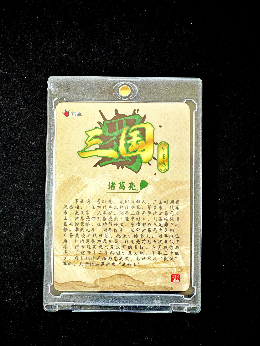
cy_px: 173
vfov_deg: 22.0
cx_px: 130
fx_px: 891
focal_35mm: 89
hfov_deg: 16.6
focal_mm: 8.67
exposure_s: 1/33
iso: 250
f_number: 2.4
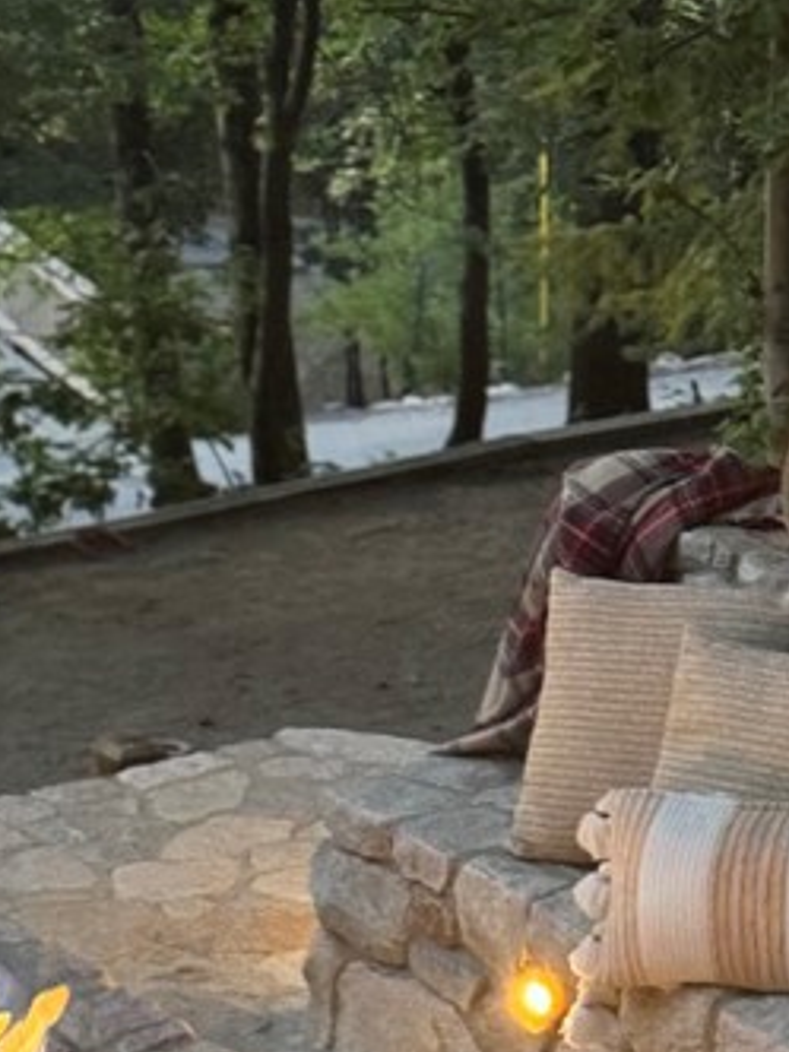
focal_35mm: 148
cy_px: 574
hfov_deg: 10.0
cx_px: 437
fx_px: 4498
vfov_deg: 13.3
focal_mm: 6.76
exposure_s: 1/20
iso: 640
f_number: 1.78
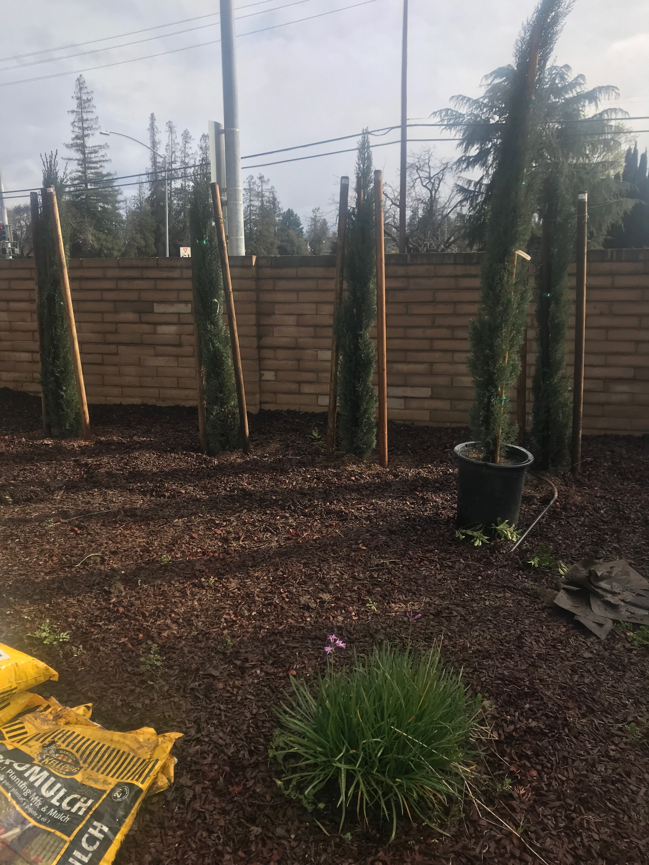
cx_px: 324
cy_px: 432
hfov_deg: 49.7
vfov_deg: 63.4
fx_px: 700
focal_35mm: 28
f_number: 1.8
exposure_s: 1/1709
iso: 20
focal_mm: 3.99
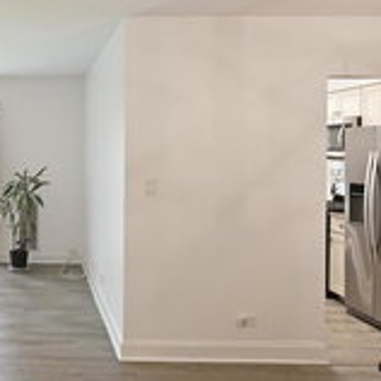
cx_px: 24
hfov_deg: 41.6
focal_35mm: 36
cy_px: 158
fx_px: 448
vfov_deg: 45.9
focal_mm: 14
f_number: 8
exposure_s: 1/15
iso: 400
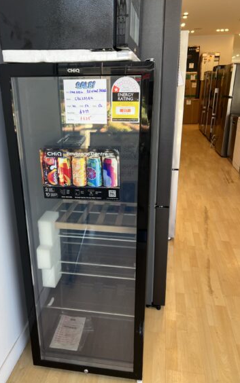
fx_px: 293
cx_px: 106
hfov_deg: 44.5
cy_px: 190
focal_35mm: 28
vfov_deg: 66.4
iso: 40
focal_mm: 5.7
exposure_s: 1/100
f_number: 1.5
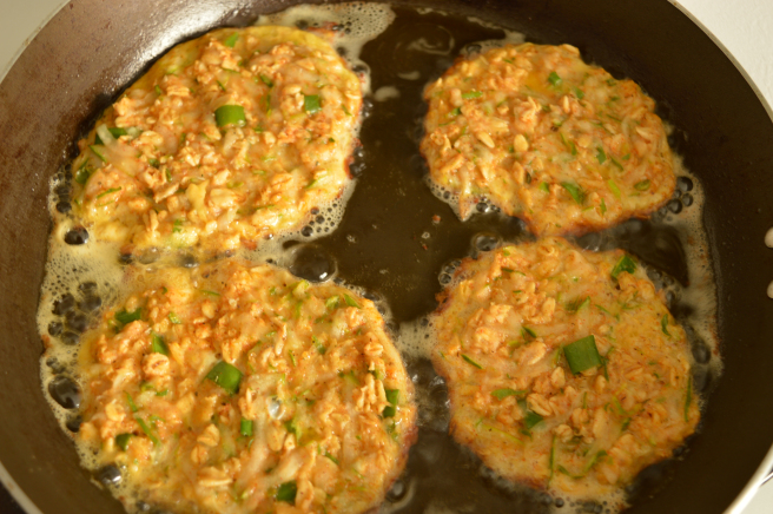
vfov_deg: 31.8
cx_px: 386
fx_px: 901
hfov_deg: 46.4
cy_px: 257
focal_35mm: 42
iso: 100
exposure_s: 1/4
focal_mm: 28
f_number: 4.2
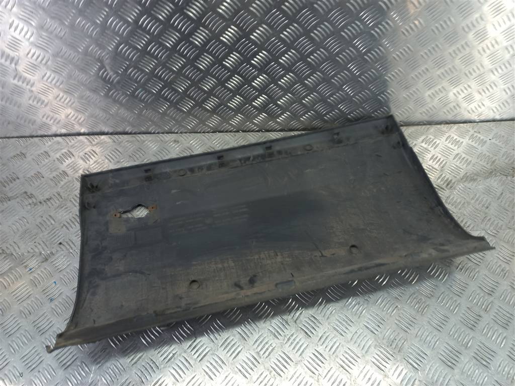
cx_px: 258
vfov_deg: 54.9
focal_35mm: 25
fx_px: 372
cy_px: 193
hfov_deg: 69.4
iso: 64
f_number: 1.8
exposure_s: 1/50
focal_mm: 4.6
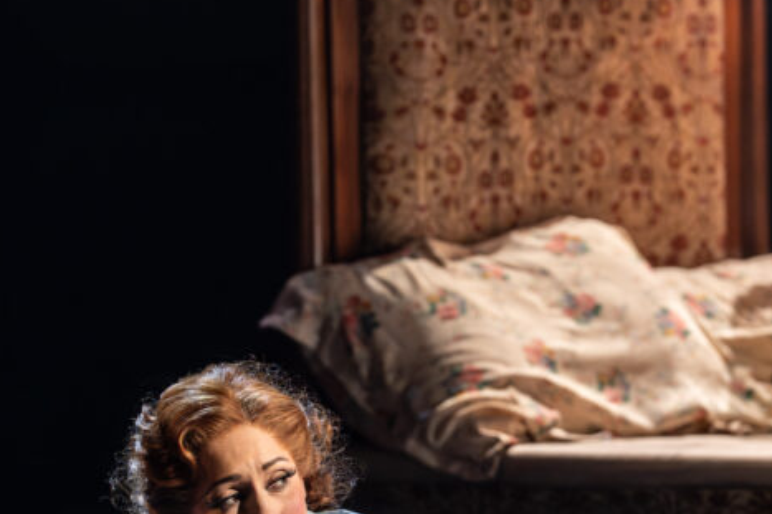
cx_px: 612
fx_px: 8703
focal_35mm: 406
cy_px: 500
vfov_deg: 3.4
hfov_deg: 5.1
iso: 640
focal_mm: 185
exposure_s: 1/160
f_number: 3.5
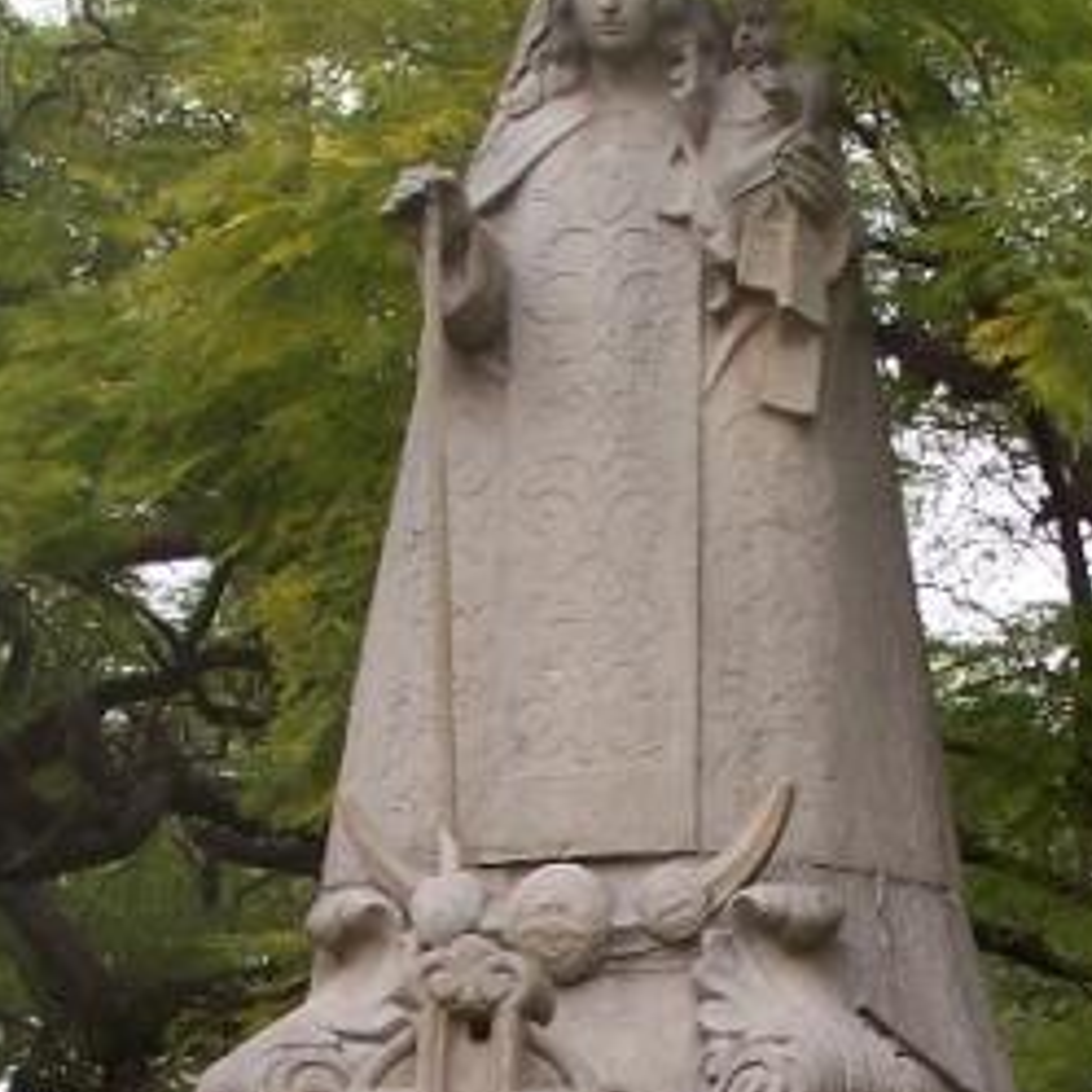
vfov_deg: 10.7
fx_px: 5746
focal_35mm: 161
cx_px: 732
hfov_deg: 10.8
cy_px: 1259
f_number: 5
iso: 100
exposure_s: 1/60
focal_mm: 9.3
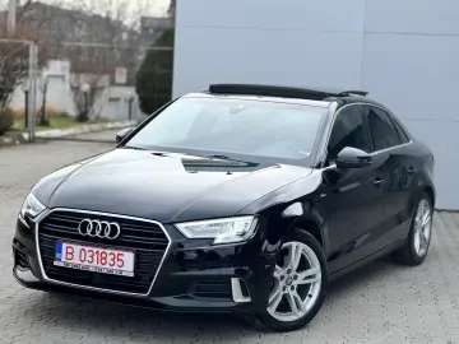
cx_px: 230
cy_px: 172
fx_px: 1021
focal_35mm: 77
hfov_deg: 25.3
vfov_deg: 19.1
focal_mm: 9
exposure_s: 1/306
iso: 25
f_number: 2.8
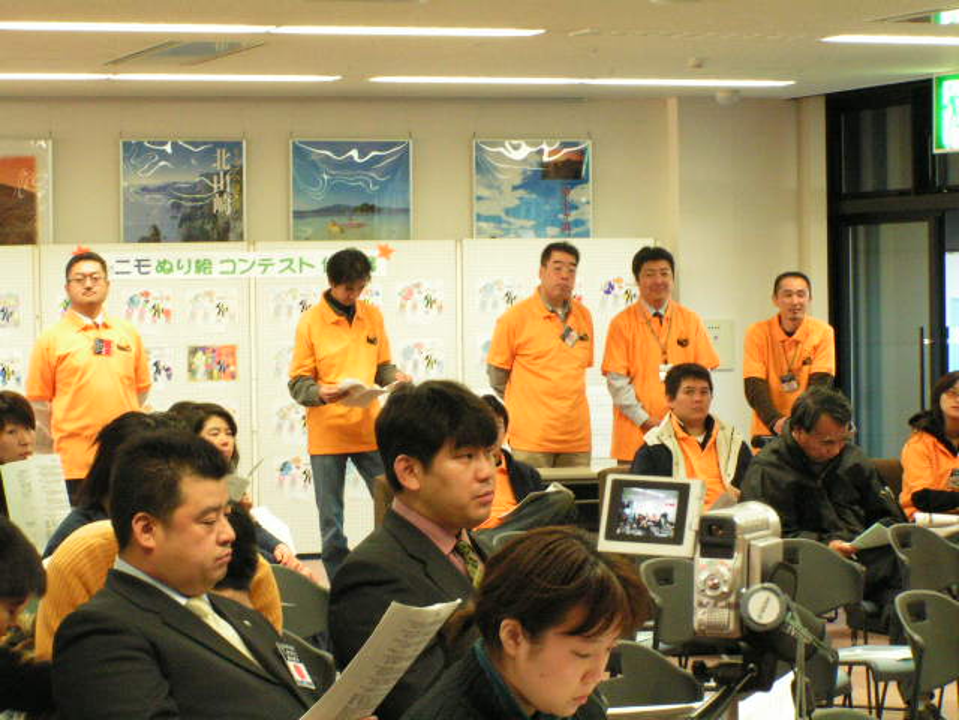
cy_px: 360
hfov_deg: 17.3
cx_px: 480
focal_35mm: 114
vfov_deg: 13.0
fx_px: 3158
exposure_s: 1/13
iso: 400
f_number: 8
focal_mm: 17.4
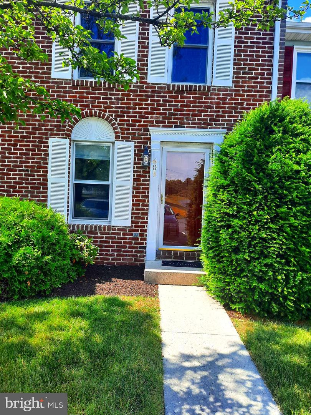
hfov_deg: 54.9
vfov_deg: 69.4
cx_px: 156
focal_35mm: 25
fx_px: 299
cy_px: 208
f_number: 2
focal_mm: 4.6
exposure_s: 1/400
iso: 32
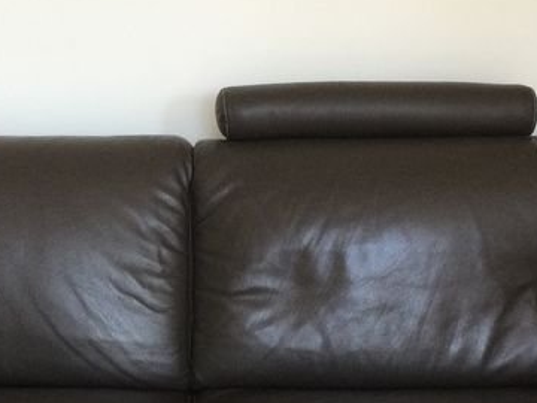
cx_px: 201
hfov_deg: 22.7
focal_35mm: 86
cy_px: 287
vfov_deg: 17.1
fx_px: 1334
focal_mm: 3.3
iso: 40
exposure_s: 1/33
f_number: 2.4
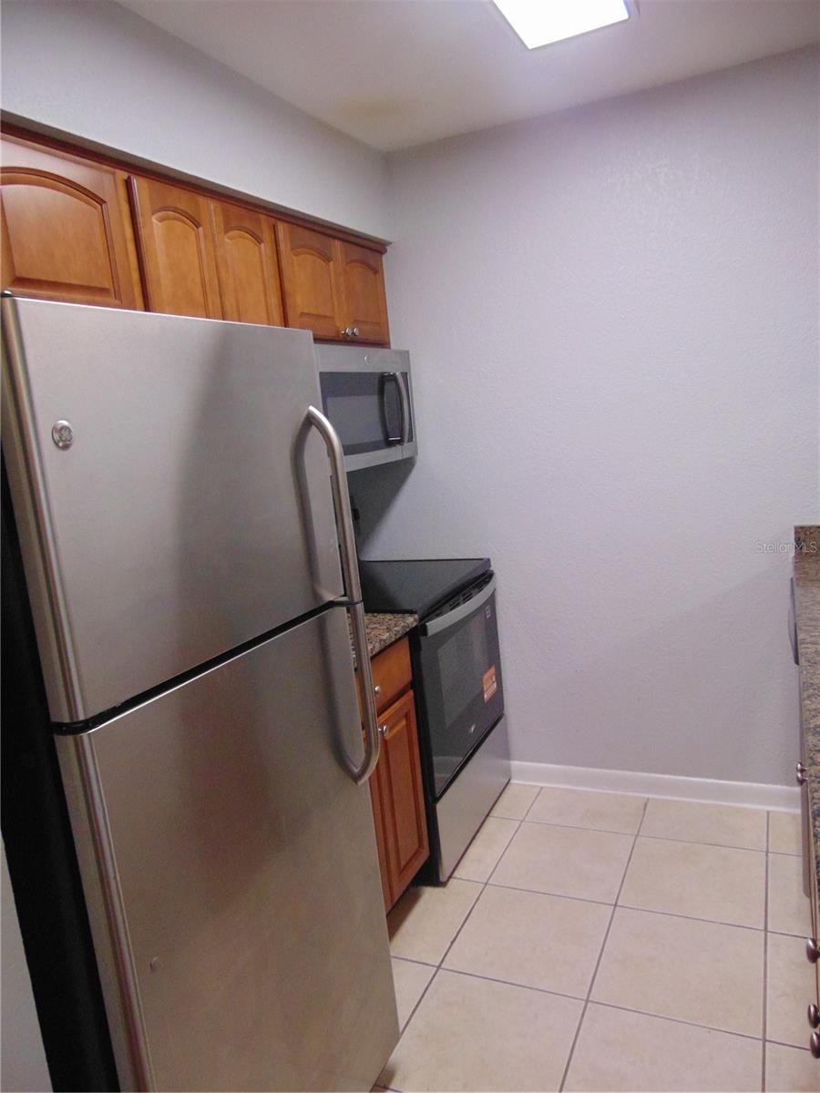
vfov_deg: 69.4
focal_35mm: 25
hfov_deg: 54.9
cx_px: 410
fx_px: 790
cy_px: 546
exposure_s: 1/30
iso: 400
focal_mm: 4.5
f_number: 3
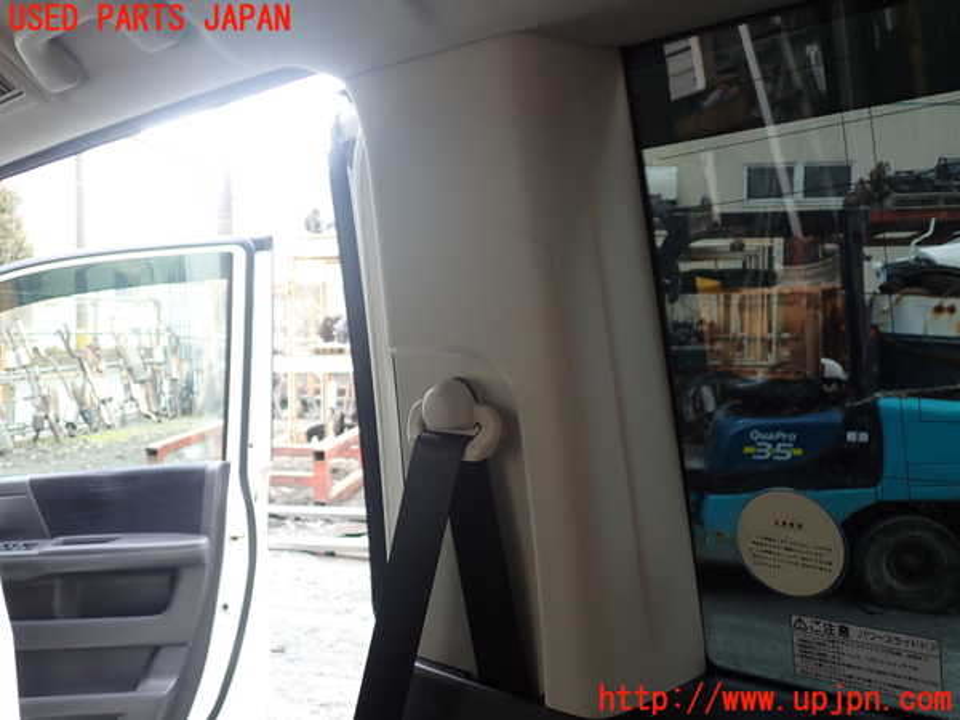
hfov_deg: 60.0
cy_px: 360
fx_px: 832
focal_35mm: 30
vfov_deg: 46.8
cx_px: 480
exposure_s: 1/100
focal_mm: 5.4
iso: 100
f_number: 2.3
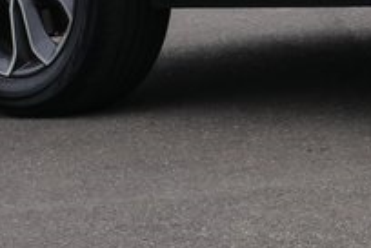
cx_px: 771
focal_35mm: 344
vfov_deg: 4.0
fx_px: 3545
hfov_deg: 5.8
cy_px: -189
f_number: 6.3
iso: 200
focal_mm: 33
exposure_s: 1/160
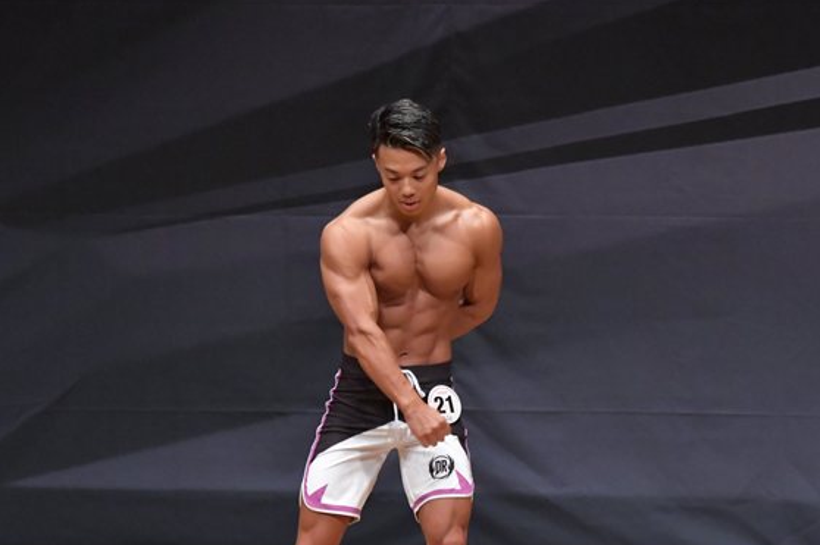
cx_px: 474
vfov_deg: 3.3
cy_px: 373
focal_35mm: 417
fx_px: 9490
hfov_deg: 4.9
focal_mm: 200
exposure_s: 1/400
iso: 6400
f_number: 5.6
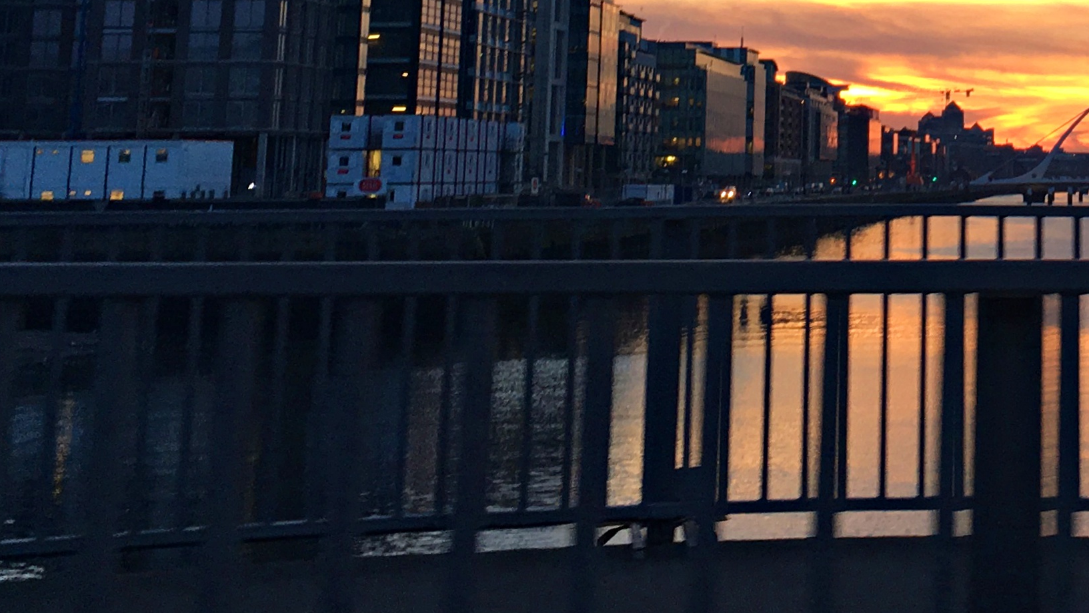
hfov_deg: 26.0
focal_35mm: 78
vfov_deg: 14.6
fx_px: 2253
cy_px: -265
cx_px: 1042
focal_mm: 4.15
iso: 32
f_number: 2.2
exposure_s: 1/100
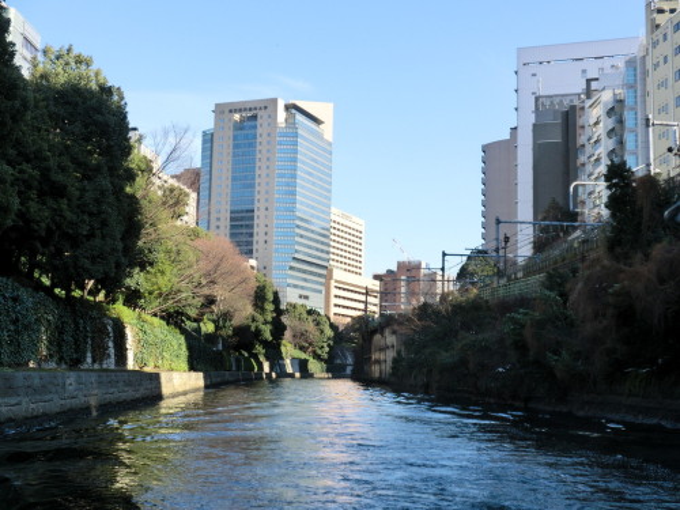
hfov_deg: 42.9
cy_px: 255
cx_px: 340
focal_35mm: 44
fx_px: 864
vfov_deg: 32.9
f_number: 3.4
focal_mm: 7.9
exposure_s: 1/500
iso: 100
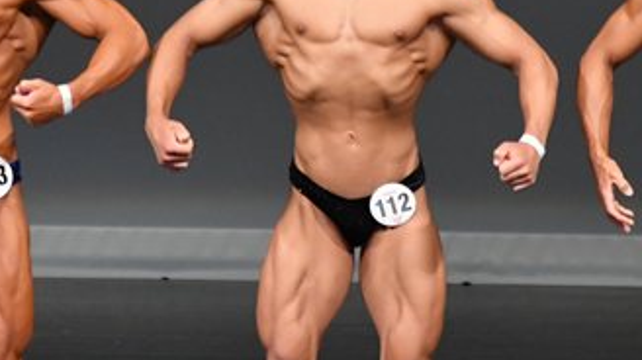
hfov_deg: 2.8
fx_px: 13270
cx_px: 369
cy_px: 198
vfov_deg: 1.6
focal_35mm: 780
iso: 4000
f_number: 5.6
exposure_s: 1/400
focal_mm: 210
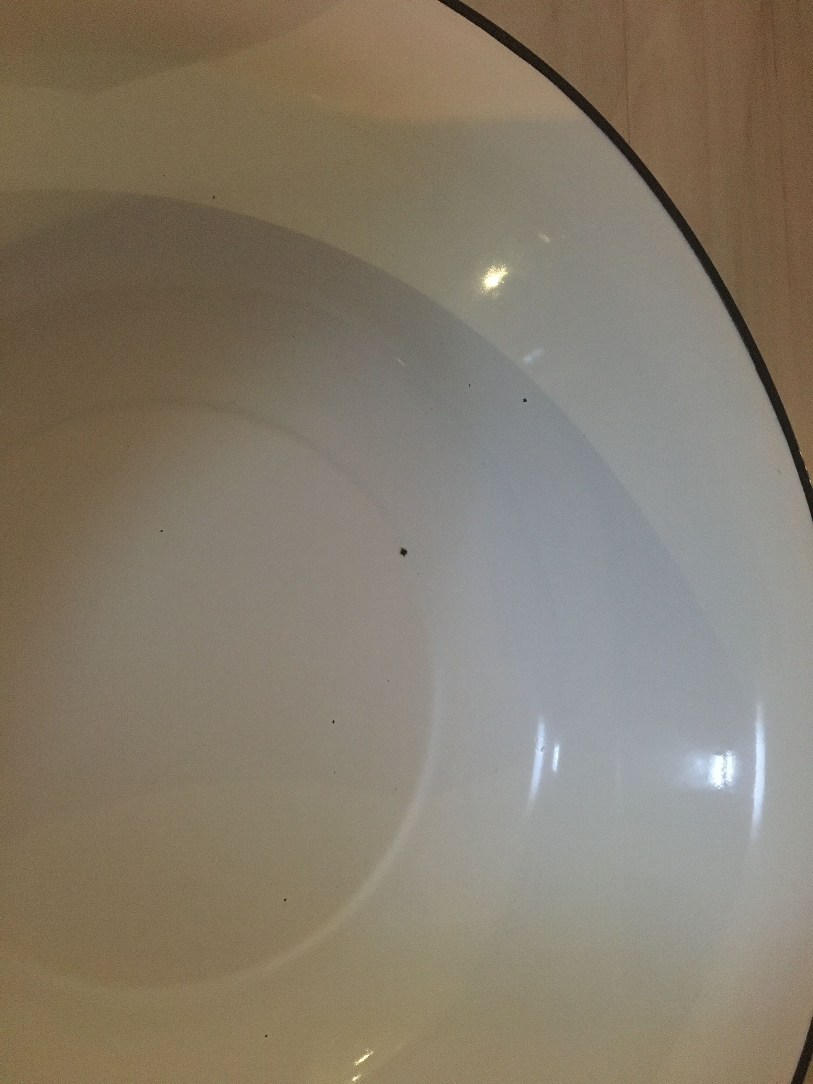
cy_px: 542
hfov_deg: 48.2
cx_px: 406
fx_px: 908
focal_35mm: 29
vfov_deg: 61.7
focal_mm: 4.15
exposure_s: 1/17
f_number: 2.2
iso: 500
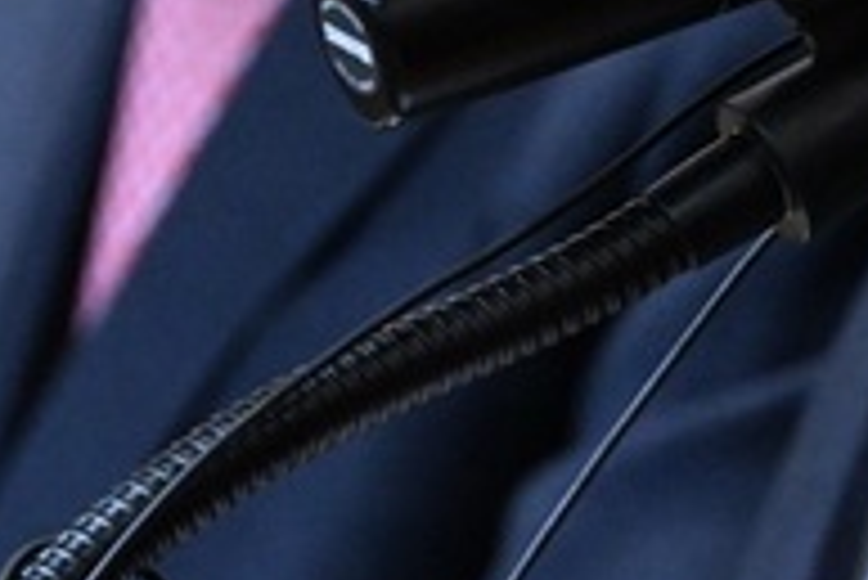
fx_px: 44903
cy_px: -387
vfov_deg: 0.7
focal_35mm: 1861
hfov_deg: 1.1
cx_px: 1007
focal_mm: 400
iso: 9000
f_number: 8
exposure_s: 1/320
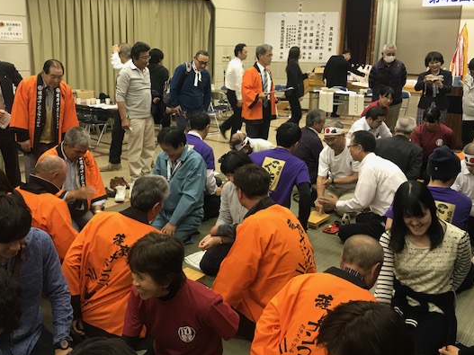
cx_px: 217
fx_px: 465
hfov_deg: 53.9
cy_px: 147
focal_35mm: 34
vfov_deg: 41.6
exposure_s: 1/17
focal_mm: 3.99
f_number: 1.8
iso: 40
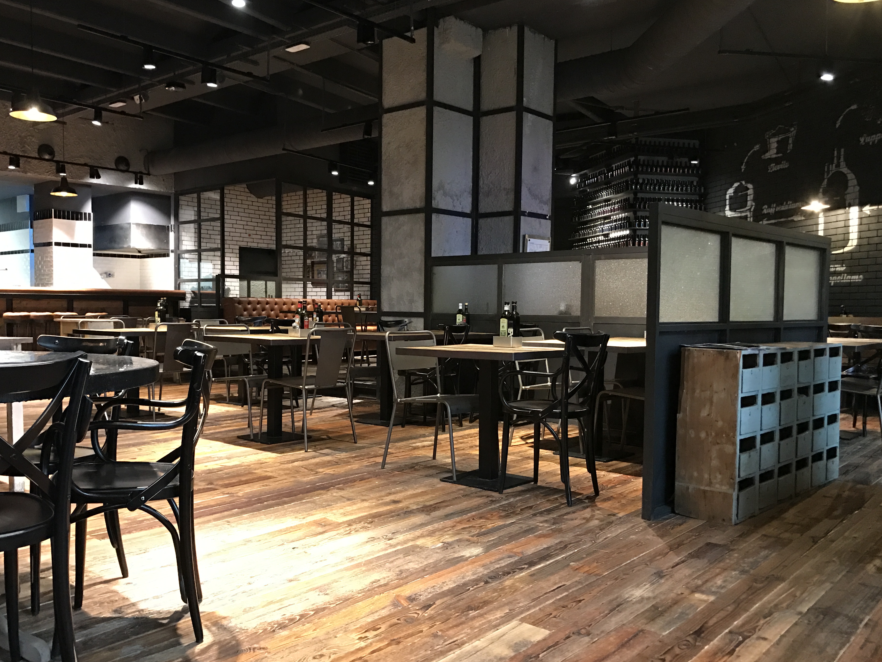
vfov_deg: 45.4
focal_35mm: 31
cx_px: 401
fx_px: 790
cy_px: 356
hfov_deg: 58.3
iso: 100
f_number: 1.8
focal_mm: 3.99
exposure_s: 1/13
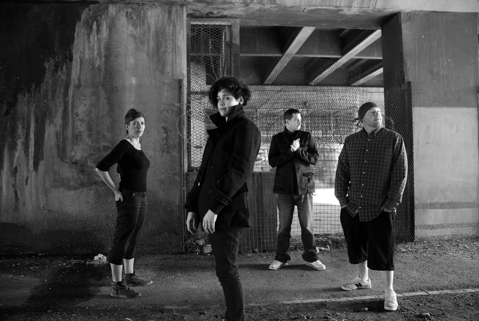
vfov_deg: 48.1
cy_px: 160
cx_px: 240
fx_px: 360
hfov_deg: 67.3
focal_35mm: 27
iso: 250
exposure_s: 1/30
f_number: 3.5
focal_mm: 18
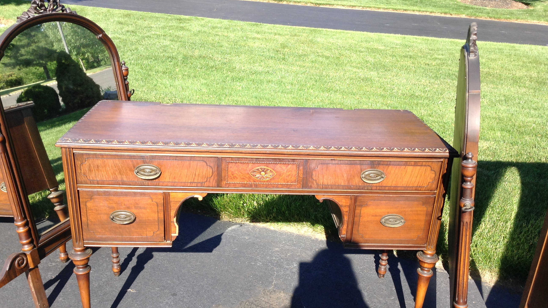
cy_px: 178
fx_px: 523
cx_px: 274
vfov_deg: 32.8
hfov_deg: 55.3
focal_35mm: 36
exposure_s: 1/386
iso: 32
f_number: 2.4
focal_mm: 3.3
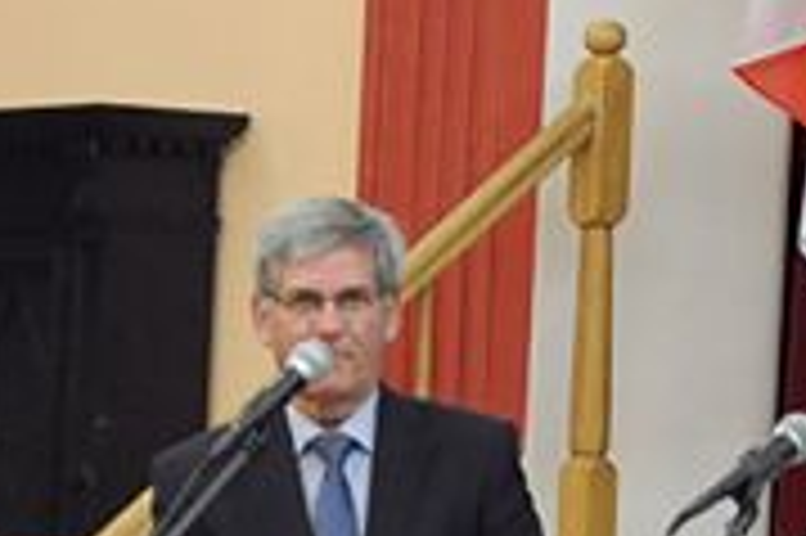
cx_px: -275
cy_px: 1182
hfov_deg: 8.9
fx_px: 5100
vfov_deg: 5.8
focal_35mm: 228
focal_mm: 32
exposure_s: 1/60
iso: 2000
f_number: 4.5
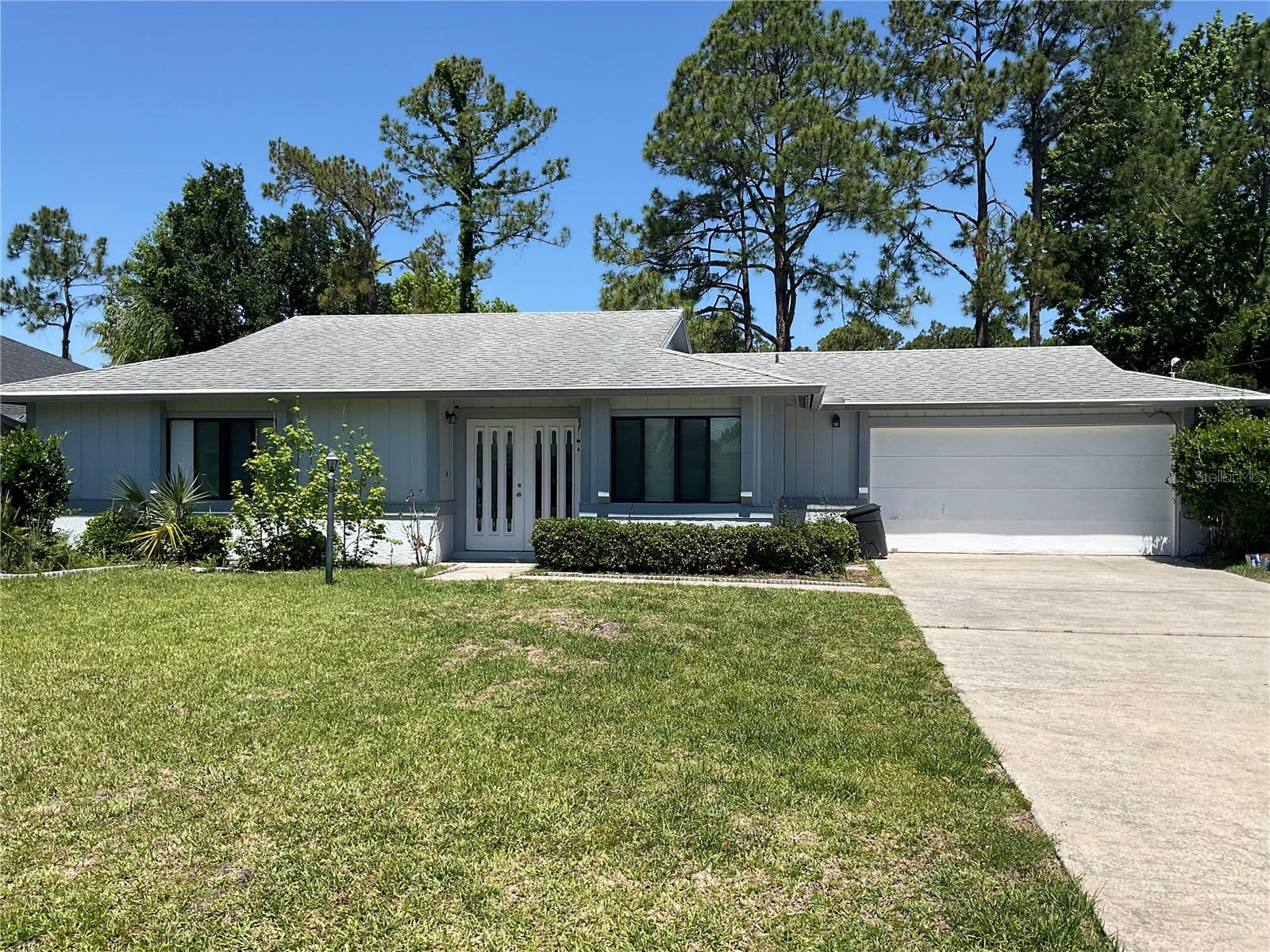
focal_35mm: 29
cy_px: 476
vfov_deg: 48.2
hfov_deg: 61.7
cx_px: 635
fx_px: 1064
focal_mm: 3
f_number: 1.8
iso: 16
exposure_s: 1/2227
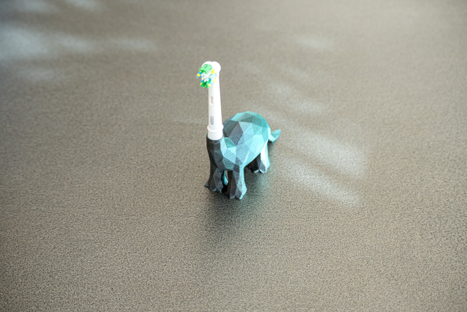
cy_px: 156
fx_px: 1064
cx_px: 234
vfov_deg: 16.7
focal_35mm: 82
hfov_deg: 24.7
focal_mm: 55
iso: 560
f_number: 4
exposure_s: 1/125
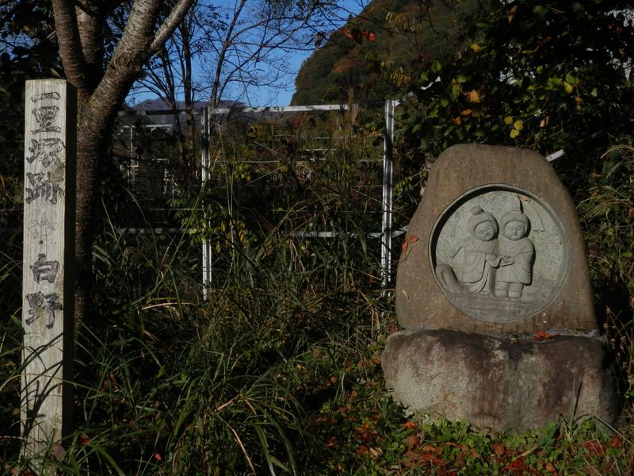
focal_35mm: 49
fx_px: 897
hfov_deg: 38.9
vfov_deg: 29.7
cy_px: 238
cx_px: 317
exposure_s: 1/160
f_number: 11.2
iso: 80
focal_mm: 8.9
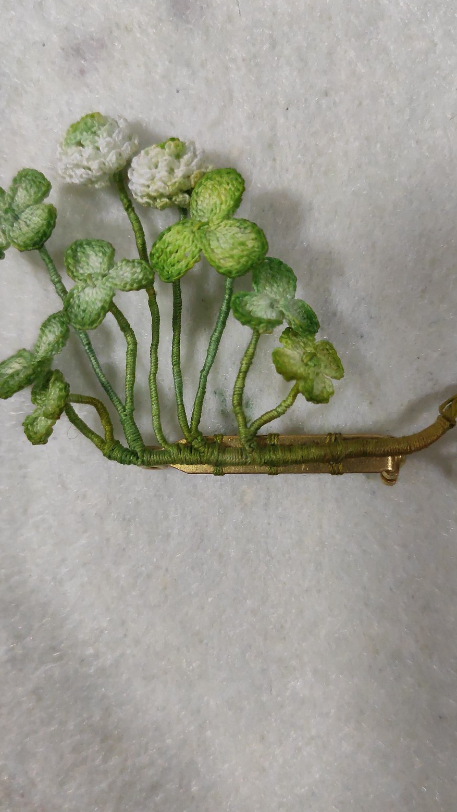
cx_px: 243
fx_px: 668
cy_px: 414
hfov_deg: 37.7
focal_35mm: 31
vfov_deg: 62.6
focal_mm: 4.77
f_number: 1.75
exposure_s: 1/50
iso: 1940
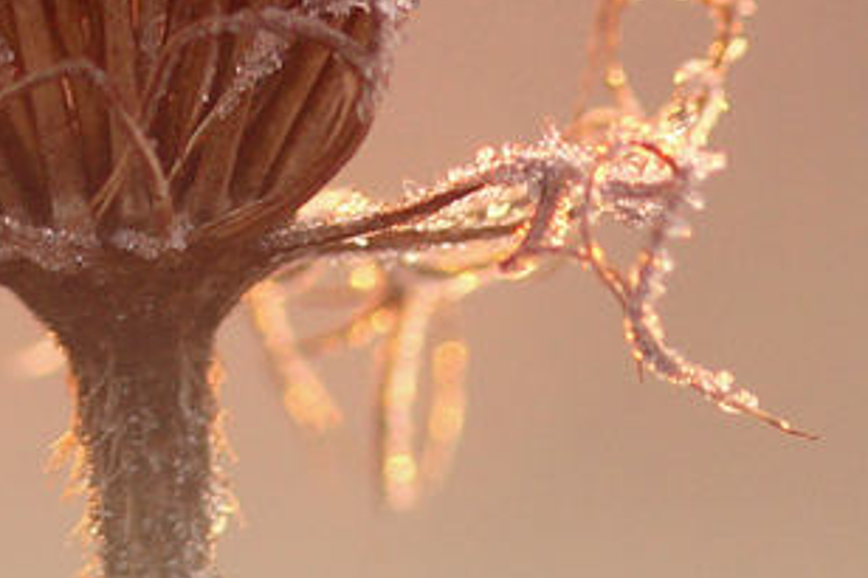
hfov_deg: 2.6
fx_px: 19037
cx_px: 45
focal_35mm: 790
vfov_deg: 1.7
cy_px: -733
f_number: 5
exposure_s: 1/160
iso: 250
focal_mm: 100
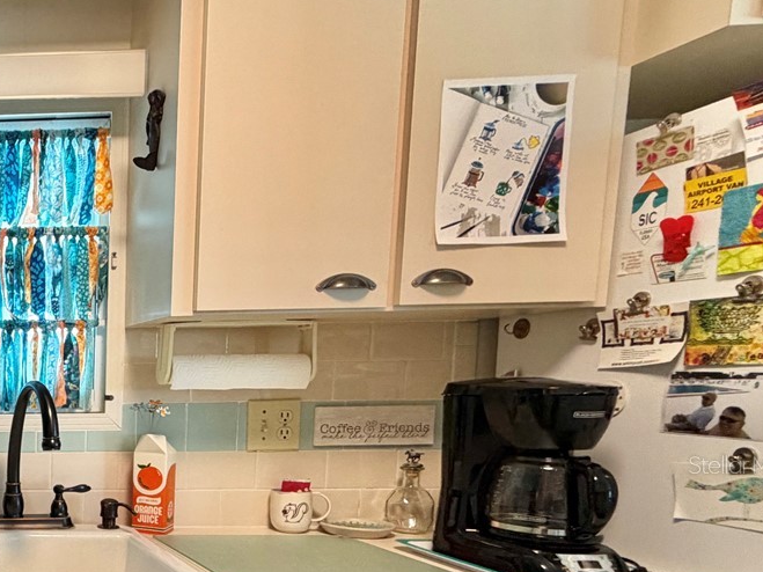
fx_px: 749
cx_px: -129
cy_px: 464
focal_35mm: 34
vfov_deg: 40.0
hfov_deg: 40.2
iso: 200
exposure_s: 1/120
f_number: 2.2
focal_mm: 2.22
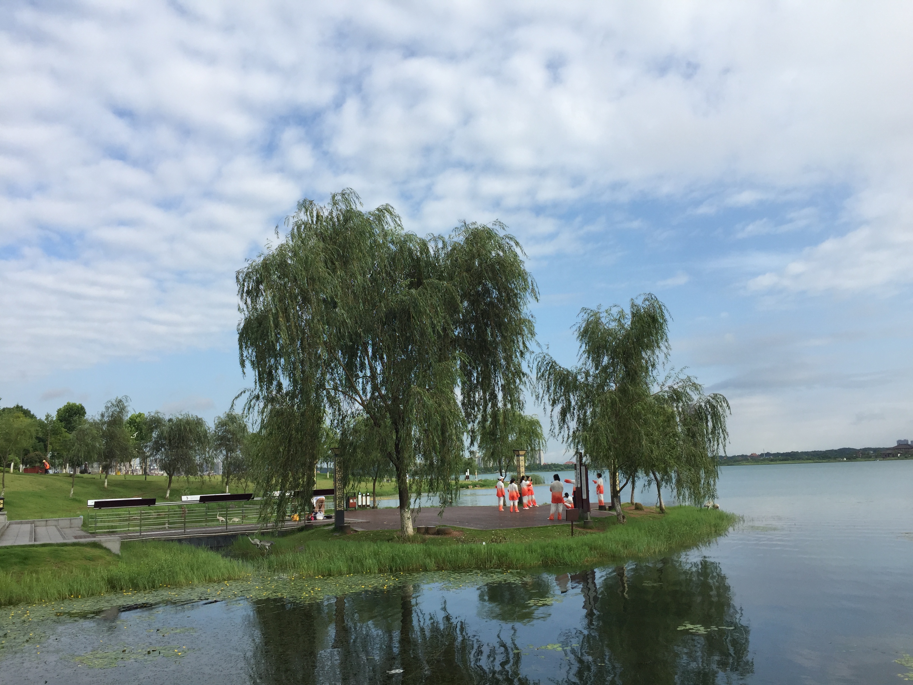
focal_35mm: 29
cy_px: 342
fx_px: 765
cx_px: 456
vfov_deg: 48.2
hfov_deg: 61.7
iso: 32
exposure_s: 1/1582
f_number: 2.2
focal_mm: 4.15
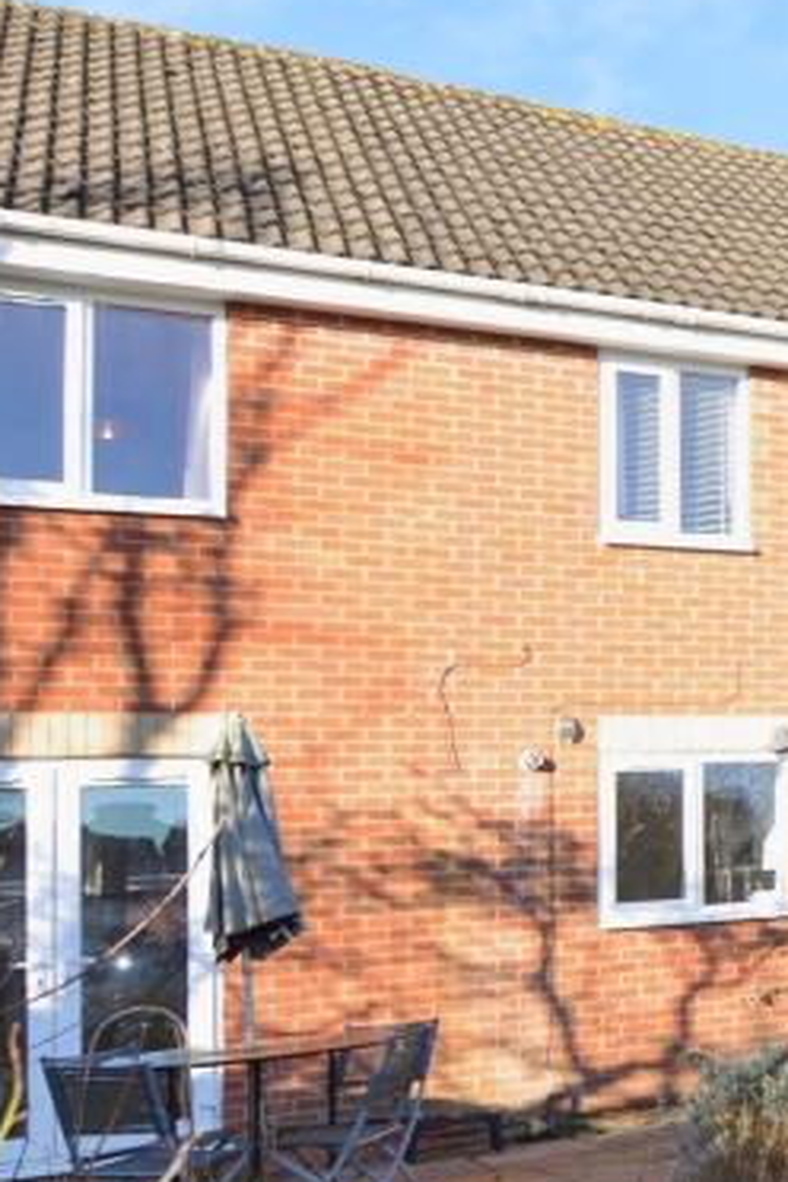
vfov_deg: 42.7
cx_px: 1360
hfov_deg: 21.4
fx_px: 1490
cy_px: 786
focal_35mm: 45
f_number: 4
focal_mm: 11
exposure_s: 1/200
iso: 100
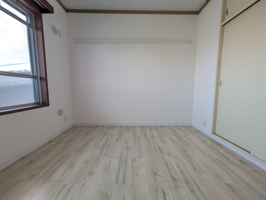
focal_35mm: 14
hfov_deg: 102.0
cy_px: 100
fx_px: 108
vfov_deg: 85.7
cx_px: 133
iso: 49
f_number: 2.2
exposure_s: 1/149
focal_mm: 1.83
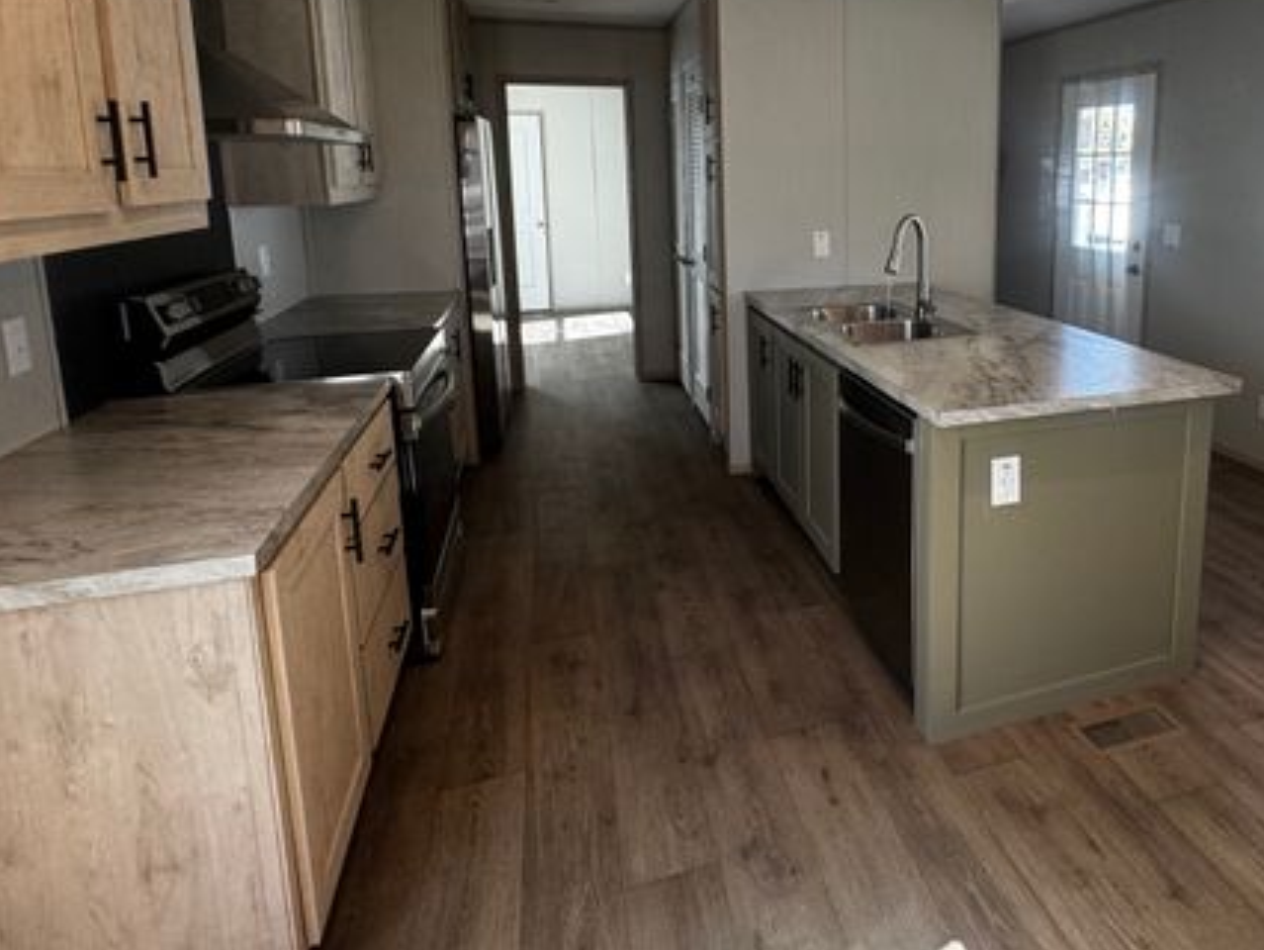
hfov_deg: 71.2
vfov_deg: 57.5
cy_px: 307
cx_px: 866
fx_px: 840
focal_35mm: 23
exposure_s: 1/120
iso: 200
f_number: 2.2
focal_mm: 2.22
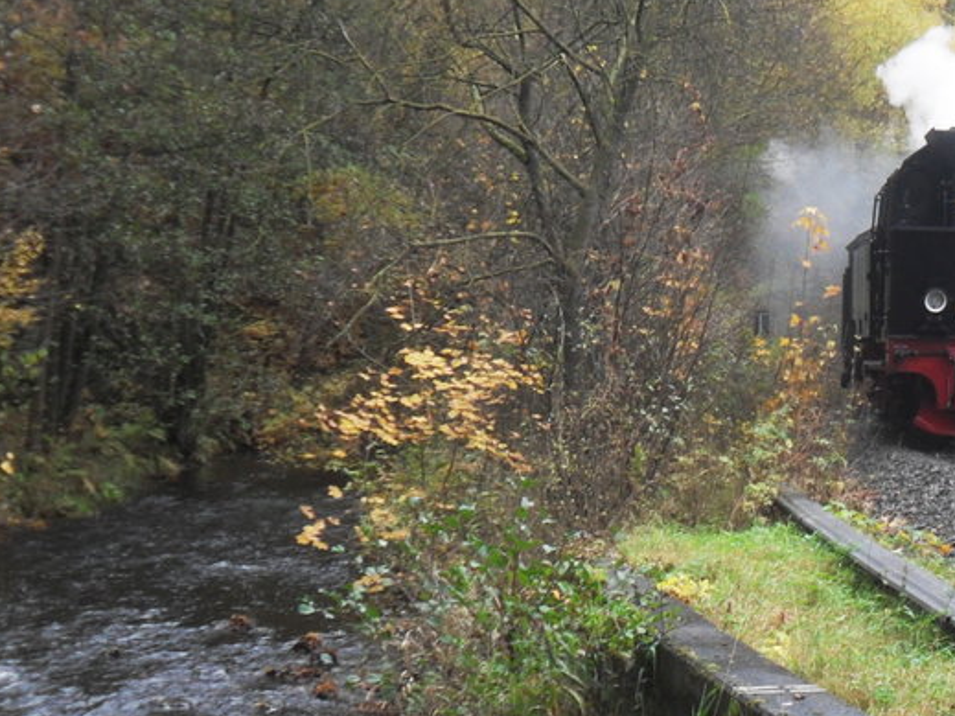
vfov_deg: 18.2
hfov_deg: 22.9
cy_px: 309
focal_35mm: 81
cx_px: 1008
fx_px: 2234
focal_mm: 6.2
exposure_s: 1/125
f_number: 2.8
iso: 100
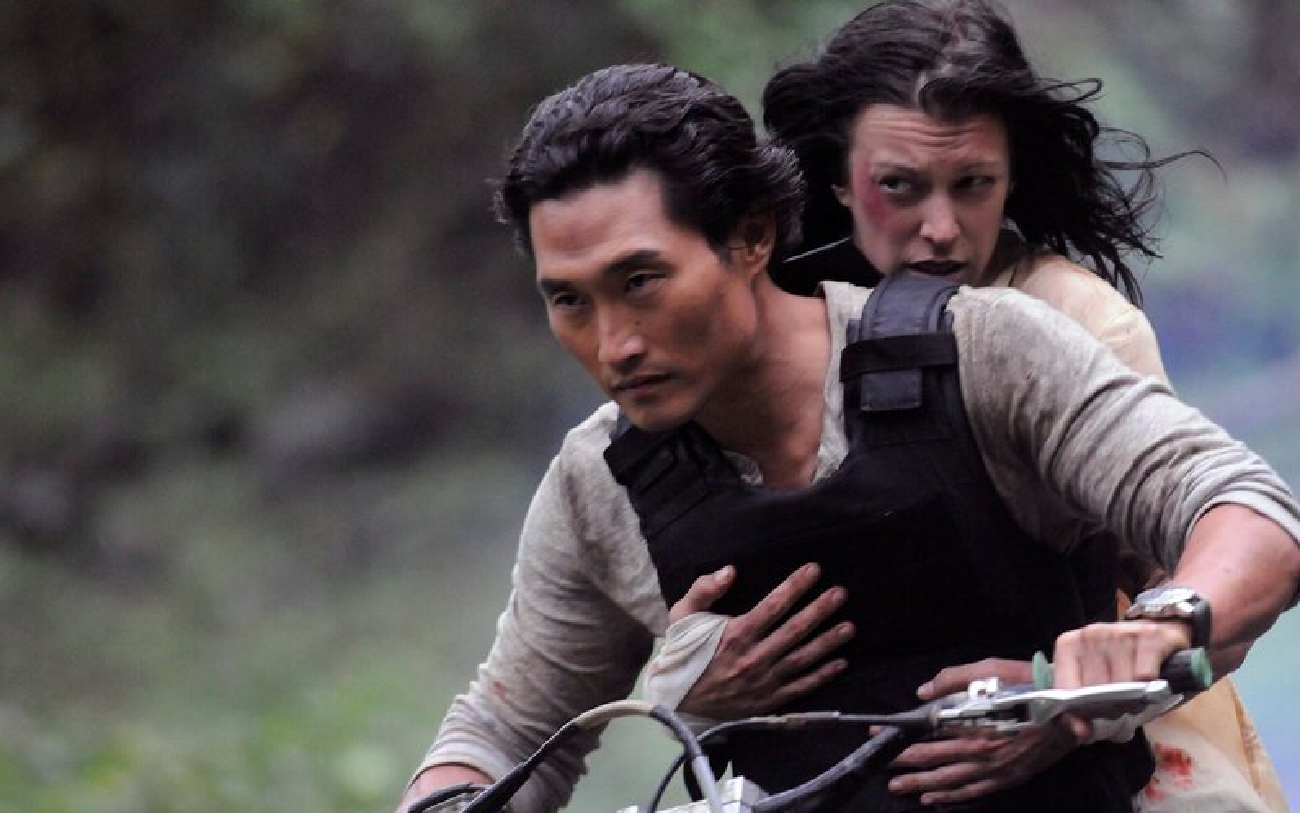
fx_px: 10880
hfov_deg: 6.8
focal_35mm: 307
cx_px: 652
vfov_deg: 4.3
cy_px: 408
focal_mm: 200
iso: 2000
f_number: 2.8
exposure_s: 1/400
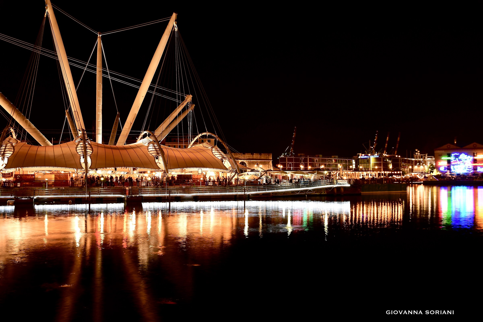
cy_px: 161
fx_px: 483
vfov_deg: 36.9
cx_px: 242
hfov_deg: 53.1
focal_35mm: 36
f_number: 5
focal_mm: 24
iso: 100
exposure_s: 3
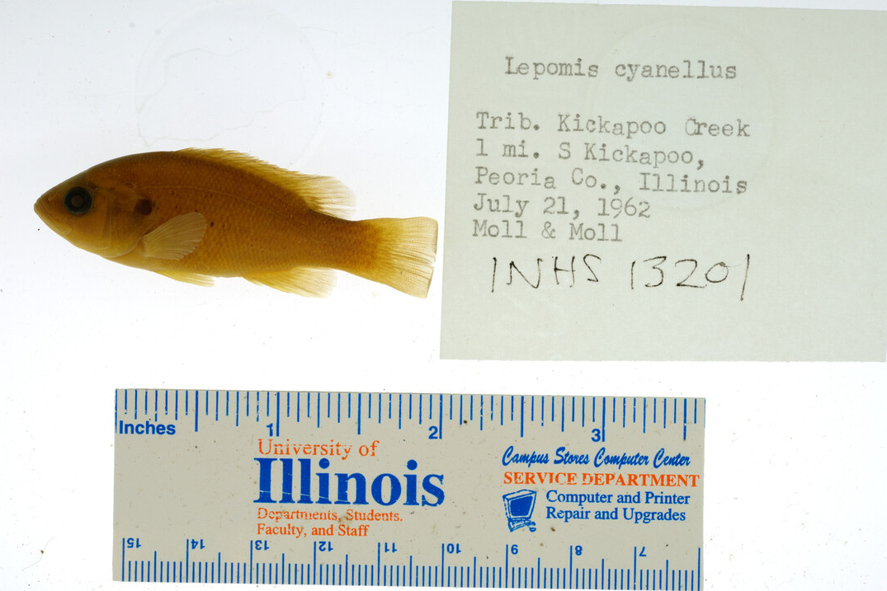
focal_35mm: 67
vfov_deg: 20.3
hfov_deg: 30.1
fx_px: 1651
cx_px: 426
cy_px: 291
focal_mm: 60
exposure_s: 1/200
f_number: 10
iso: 100
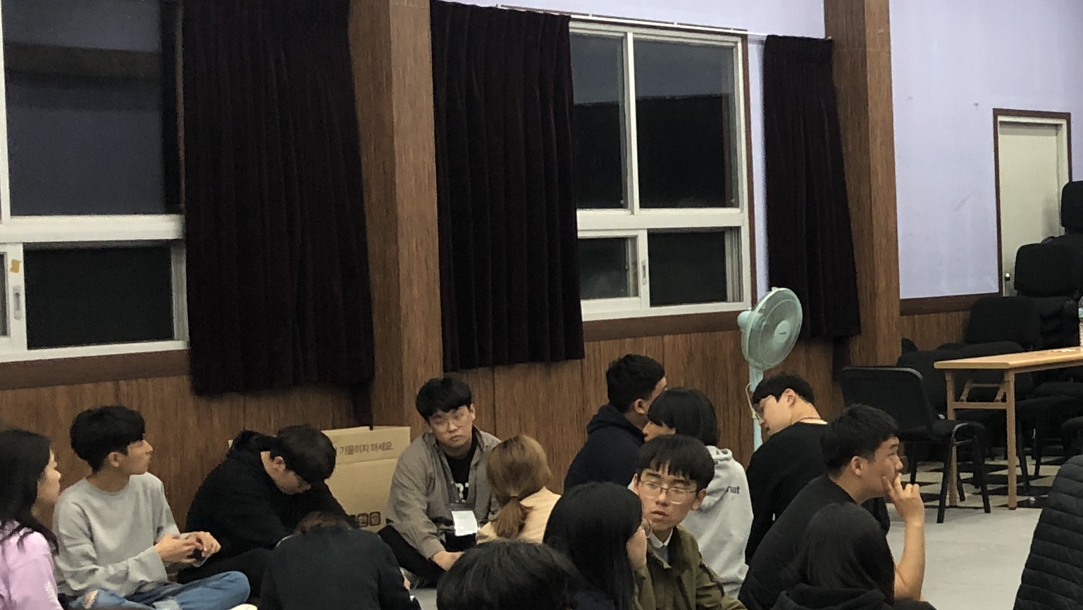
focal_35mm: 80
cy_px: 302
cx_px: 1220
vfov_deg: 15.1
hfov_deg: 24.6
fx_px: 2298
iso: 50
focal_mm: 4
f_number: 1.8
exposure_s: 1/15
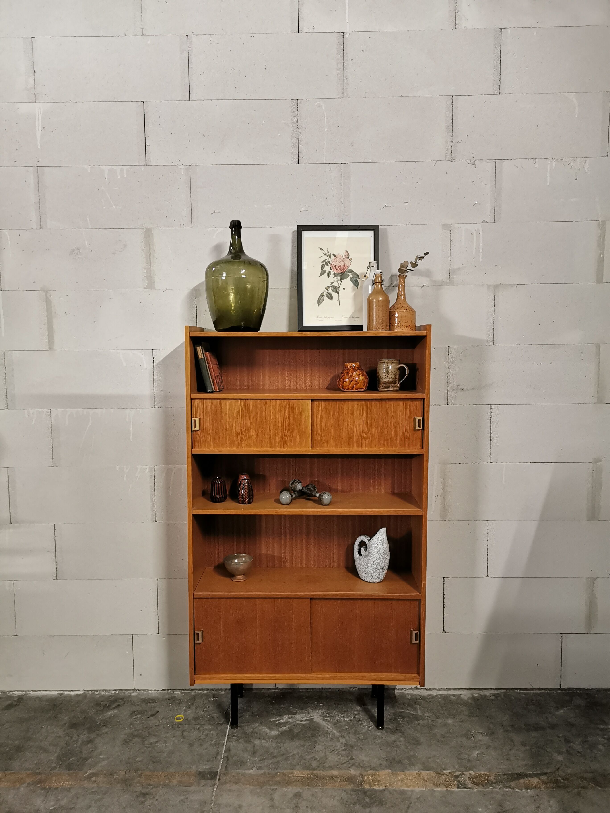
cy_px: 406
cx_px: 305
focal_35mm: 27
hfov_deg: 51.4
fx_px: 634
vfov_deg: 65.3
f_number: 1.8
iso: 640
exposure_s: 1/50
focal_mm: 5.58
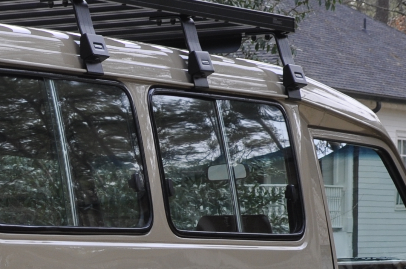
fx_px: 2354
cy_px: 355
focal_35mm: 209
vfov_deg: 6.5
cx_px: -45
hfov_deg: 9.8
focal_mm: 35
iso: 200
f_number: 6.3
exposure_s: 1/160
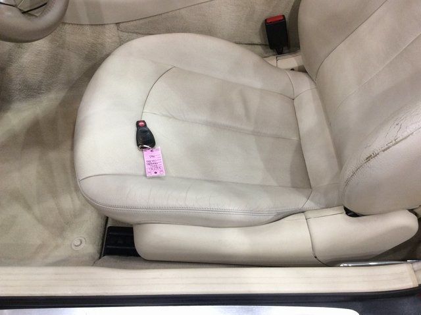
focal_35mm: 32
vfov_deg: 44.1
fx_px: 389
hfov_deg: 56.9
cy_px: 158
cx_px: 210
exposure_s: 1/25
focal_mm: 3.3
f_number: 2.4
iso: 80
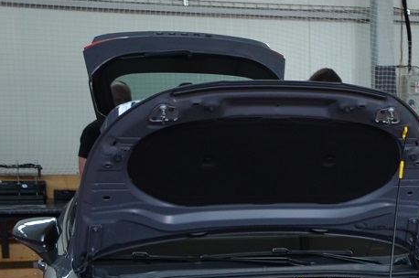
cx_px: 661
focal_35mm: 102
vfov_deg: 13.2
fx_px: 1181
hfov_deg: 17.7
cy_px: 292
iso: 400
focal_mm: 21
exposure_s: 1/60
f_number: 4
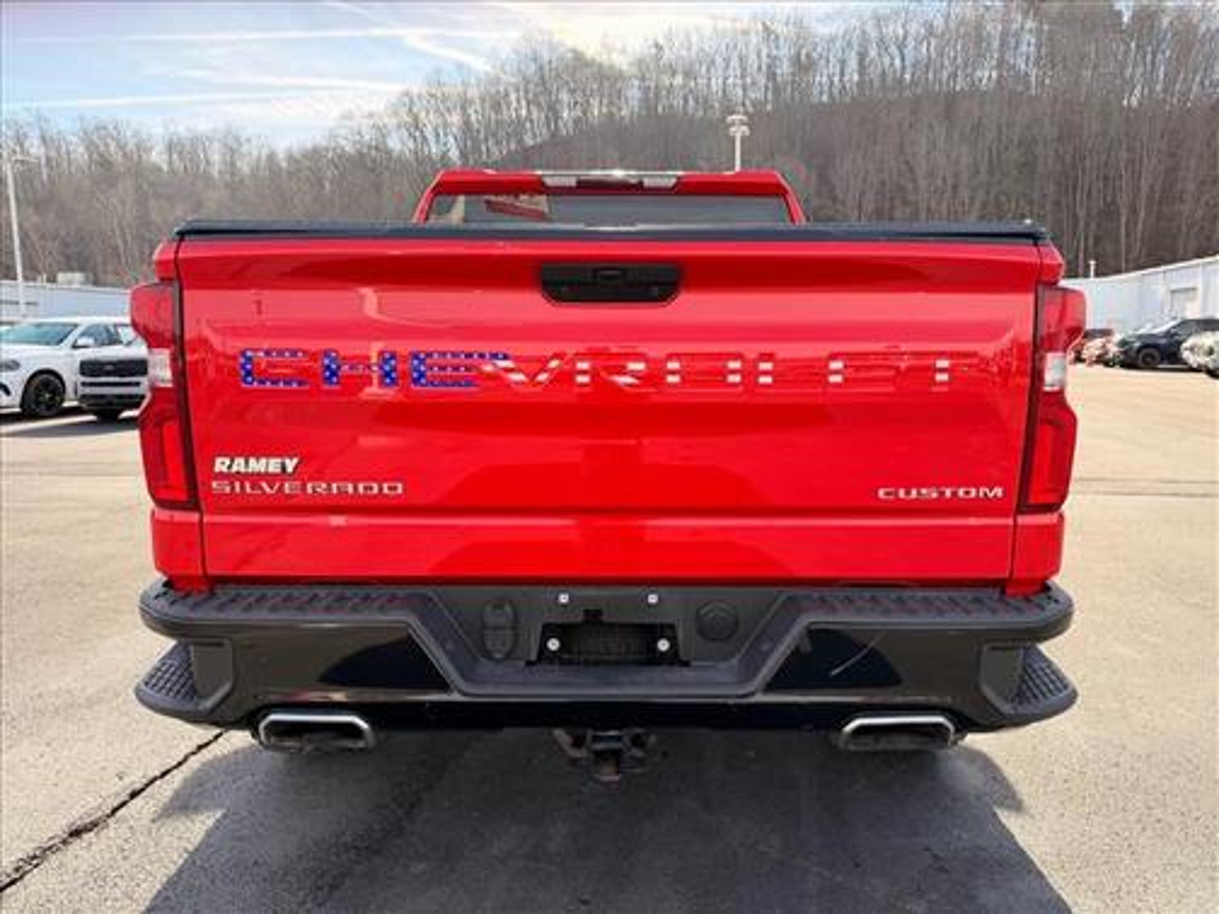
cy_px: 457
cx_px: 610
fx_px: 845
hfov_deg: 71.6
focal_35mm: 24
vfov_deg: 56.8
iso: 100
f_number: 1.78
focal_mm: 6.76
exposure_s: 1/967
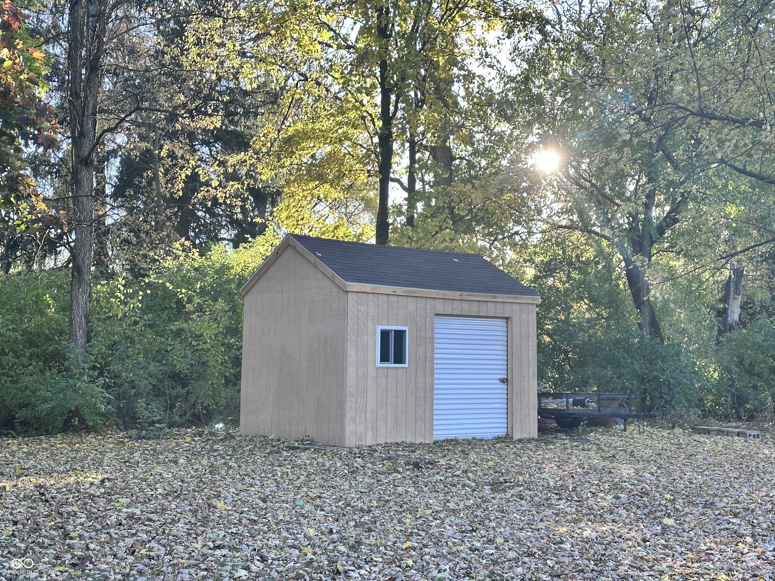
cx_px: 388
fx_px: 1075
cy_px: 290
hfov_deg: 39.7
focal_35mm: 48
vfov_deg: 30.3
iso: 64
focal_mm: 6.86
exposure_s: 1/349
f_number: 1.78
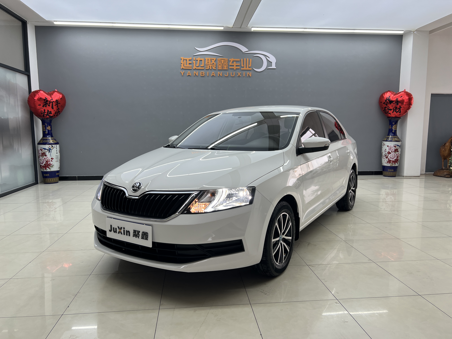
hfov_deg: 67.3
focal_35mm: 26
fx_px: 339
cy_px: 170
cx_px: 226
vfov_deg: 53.1
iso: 50
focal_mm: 5.7
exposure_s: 1/204
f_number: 1.5
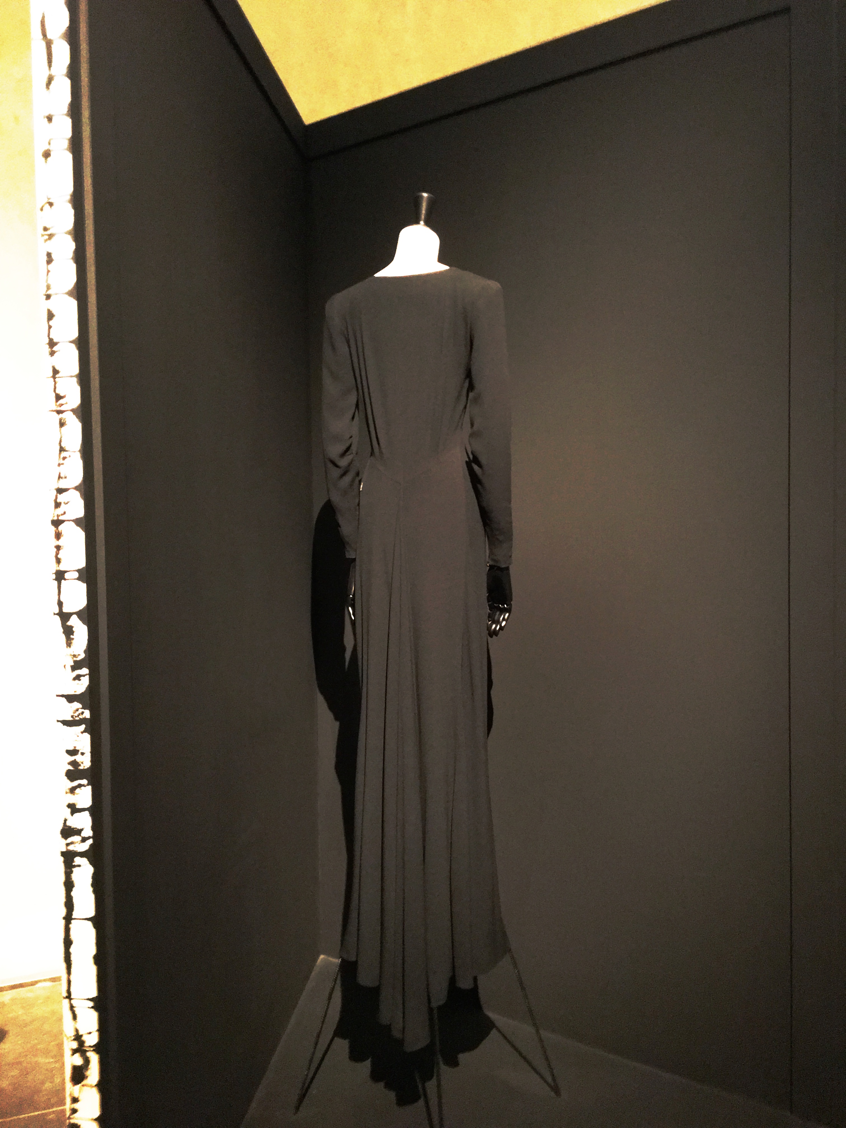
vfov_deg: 61.7
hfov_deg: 48.2
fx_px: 945
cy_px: 564
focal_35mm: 29
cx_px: 423
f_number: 2.2
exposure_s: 1/4
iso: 400
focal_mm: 4.15
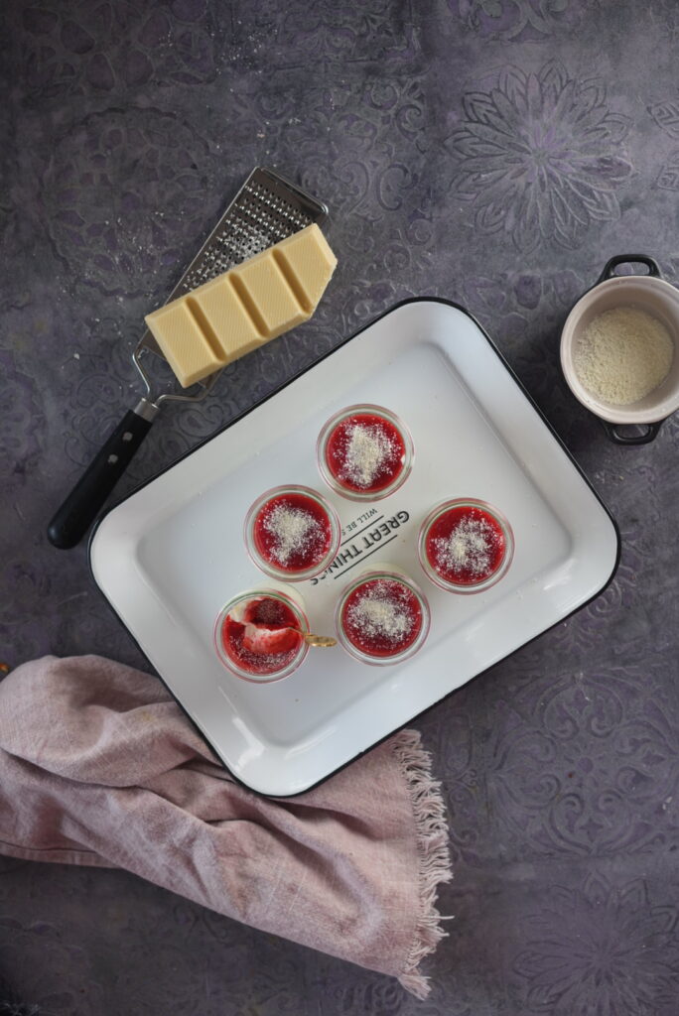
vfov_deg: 36.2
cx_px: 340
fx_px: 1554
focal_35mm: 55
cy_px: 508
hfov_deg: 24.7
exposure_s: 1/125
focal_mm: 55
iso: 400
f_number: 4
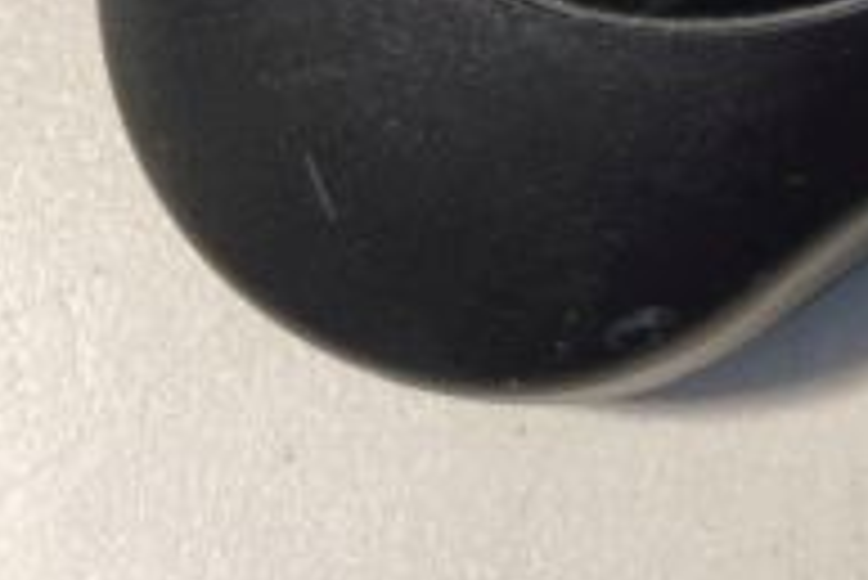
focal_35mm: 140
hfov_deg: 12.0
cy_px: -886
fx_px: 3378
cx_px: 2019
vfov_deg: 8.8
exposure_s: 1/50
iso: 500
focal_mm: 5.4
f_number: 1.8
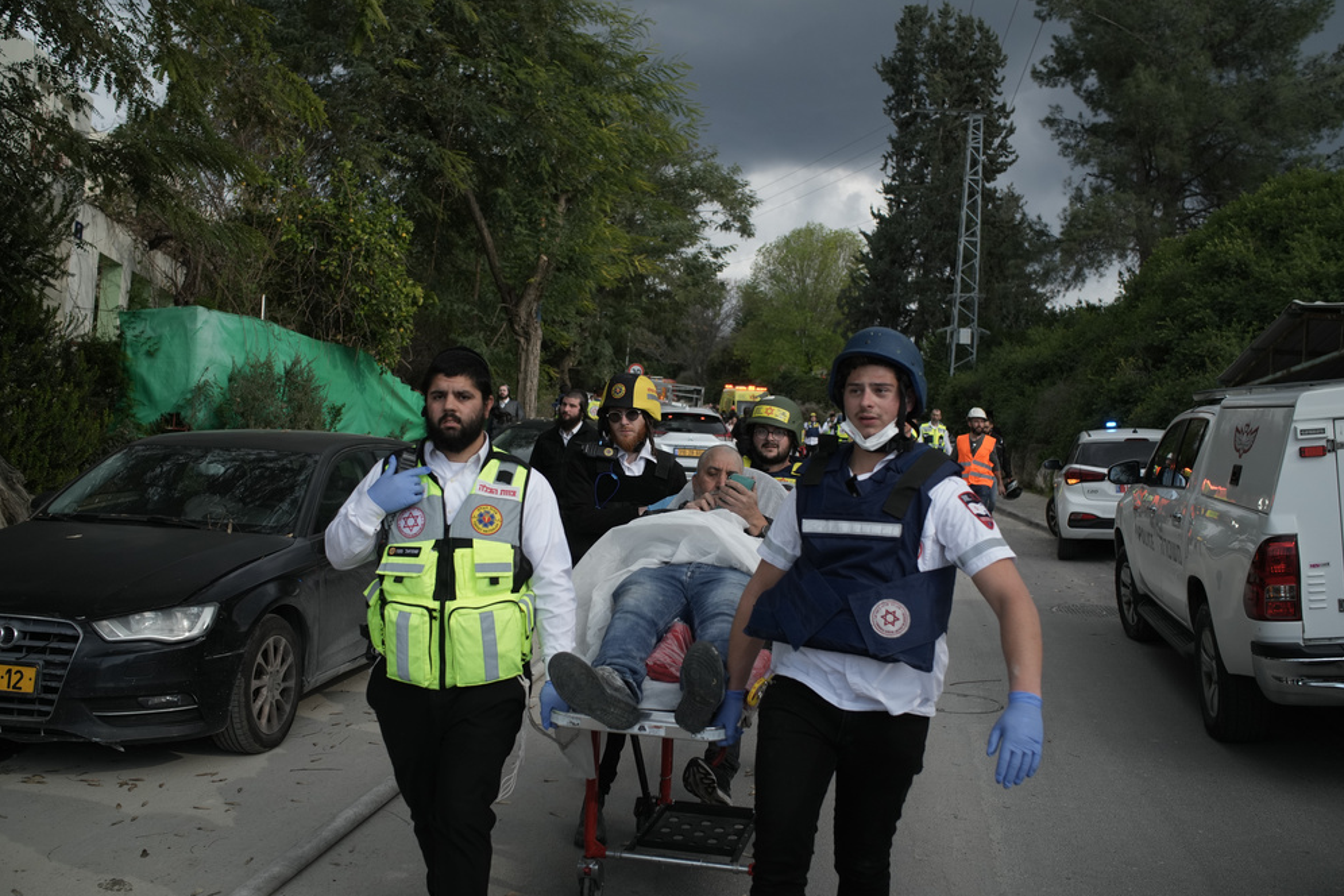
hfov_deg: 53.1
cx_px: 677
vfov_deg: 36.9
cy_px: 449
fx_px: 1344
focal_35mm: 36
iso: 500
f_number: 4
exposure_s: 1/2500
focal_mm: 35
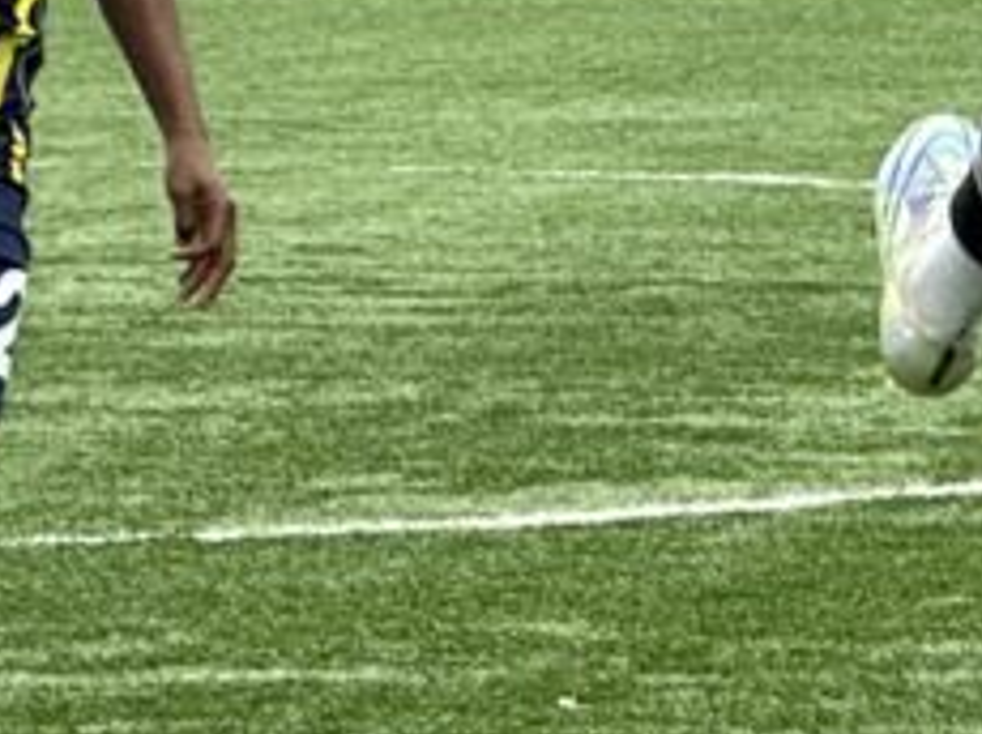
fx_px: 18959
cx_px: 1883
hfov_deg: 3.0
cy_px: -239
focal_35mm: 669
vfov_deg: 2.2
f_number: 2.8
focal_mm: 15.66
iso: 50
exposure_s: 1/253
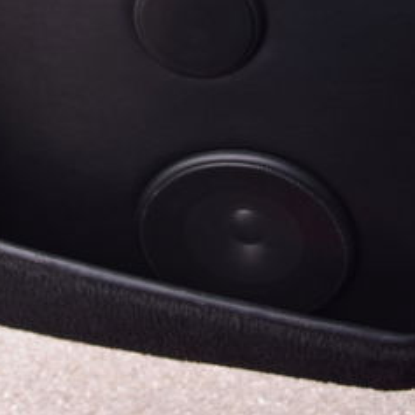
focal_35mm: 144
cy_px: -4
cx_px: -23
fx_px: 1958
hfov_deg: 11.9
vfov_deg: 12.0
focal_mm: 35
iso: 400
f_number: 5.6
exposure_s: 1/125
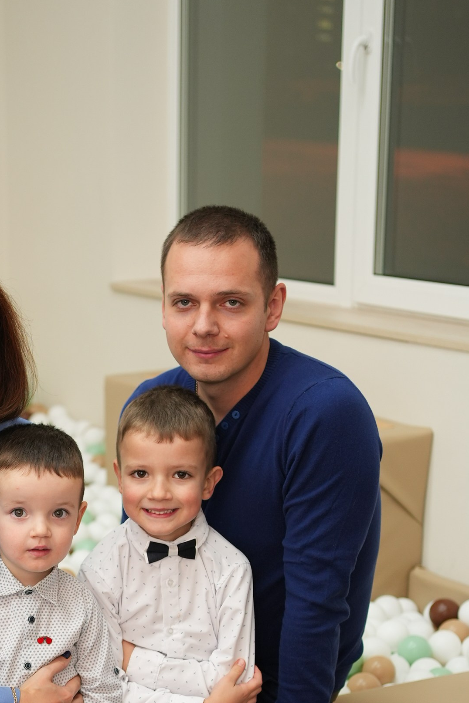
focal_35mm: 76
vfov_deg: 26.1
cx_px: -9
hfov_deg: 17.5
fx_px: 1485
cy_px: 586
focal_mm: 35
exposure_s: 1/200
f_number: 2.2
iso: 500
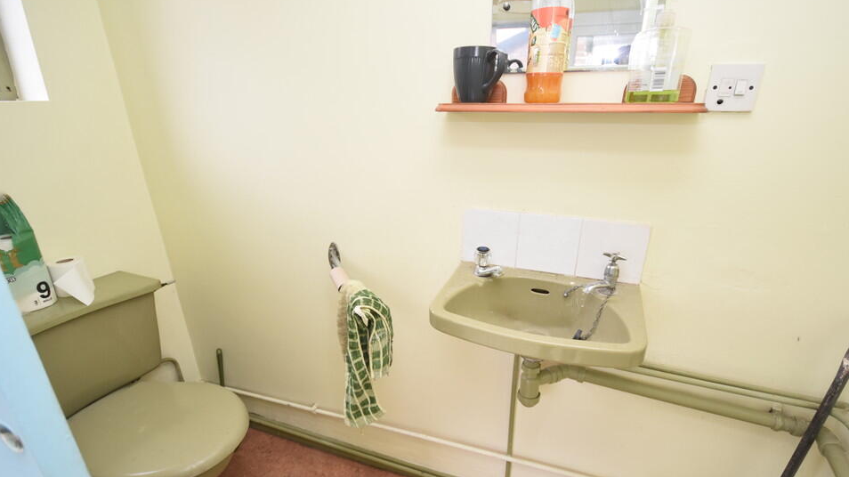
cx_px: 436
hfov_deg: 90.9
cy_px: 269
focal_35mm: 19
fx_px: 418
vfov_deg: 59.2
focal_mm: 11
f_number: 4.5
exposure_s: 1/200
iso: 800
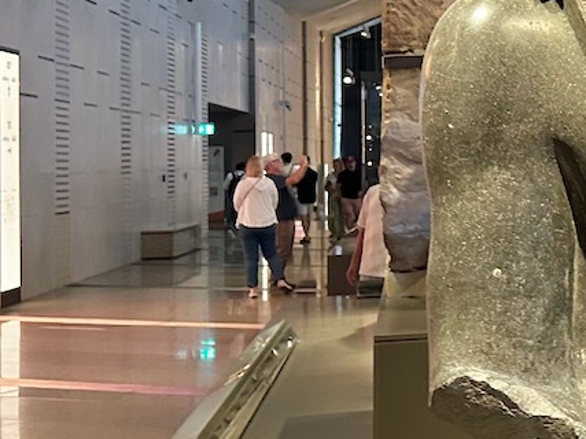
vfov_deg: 20.3
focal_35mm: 72
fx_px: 1219
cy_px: 112
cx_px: 773
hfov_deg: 23.7
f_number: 1.78
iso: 400
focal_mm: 6.86
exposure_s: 1/58
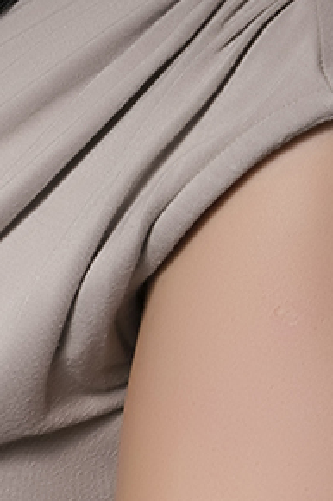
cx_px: 311
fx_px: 6331
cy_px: 221
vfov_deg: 4.5
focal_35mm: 456
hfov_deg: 3.0
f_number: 8
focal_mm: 55
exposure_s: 1/200
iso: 100
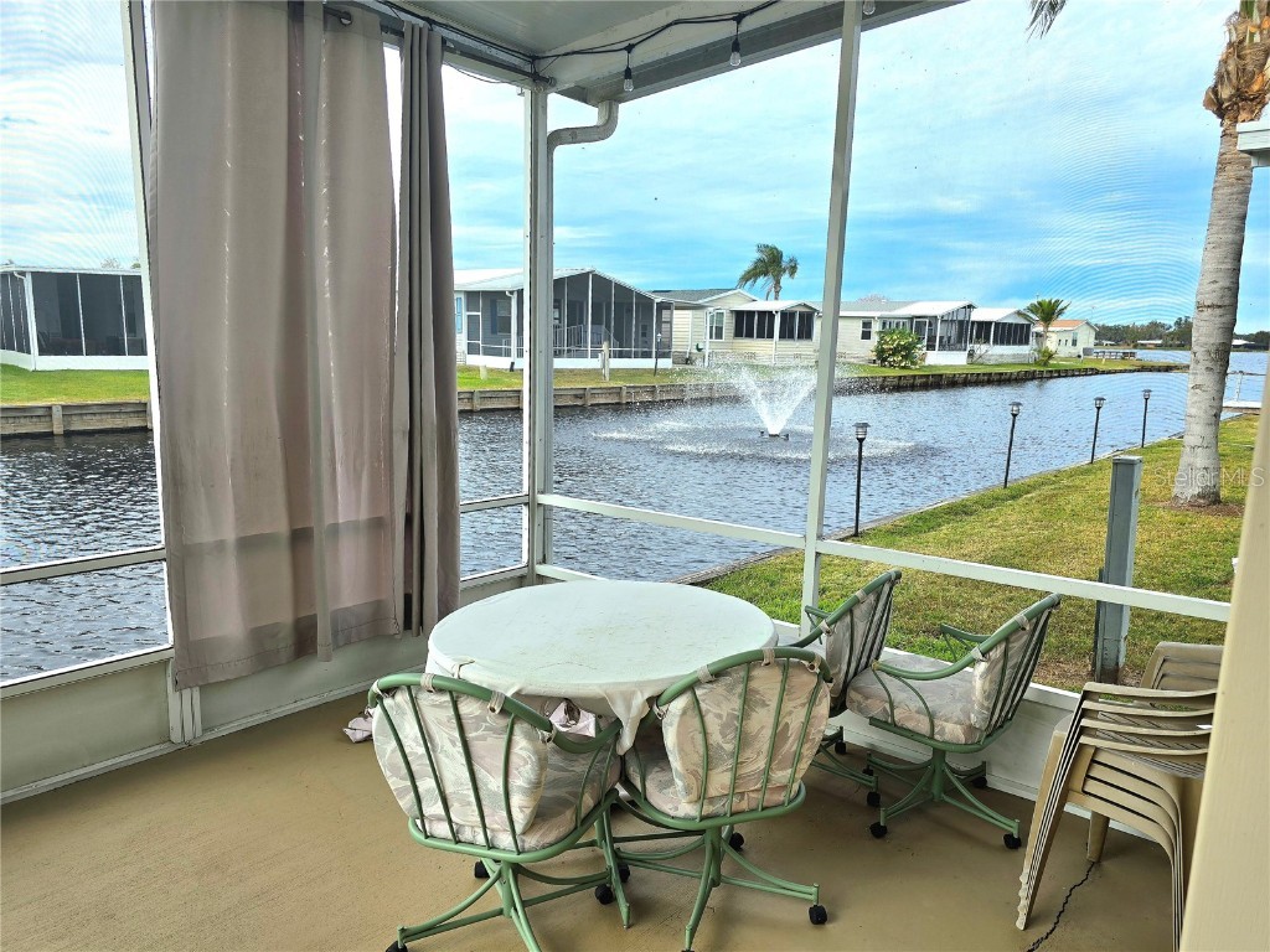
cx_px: 635
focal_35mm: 23
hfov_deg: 73.9
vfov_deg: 58.9
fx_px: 844
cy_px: 476
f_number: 1.7
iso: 12
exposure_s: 1/244
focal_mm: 6.3
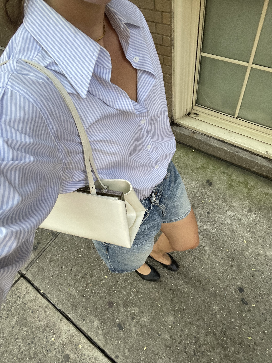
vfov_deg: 73.9
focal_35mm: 23
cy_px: 182
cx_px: 136
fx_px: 241
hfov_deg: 58.9
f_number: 2.2
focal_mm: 2.71
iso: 50
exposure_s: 1/121
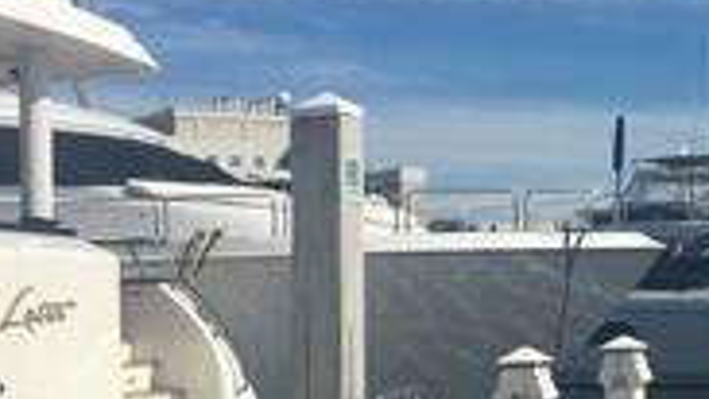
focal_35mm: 92
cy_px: 252
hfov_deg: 22.4
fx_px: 1730
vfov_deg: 13.1
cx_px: 676
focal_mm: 4.15
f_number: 2.2
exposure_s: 1/3846
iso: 25
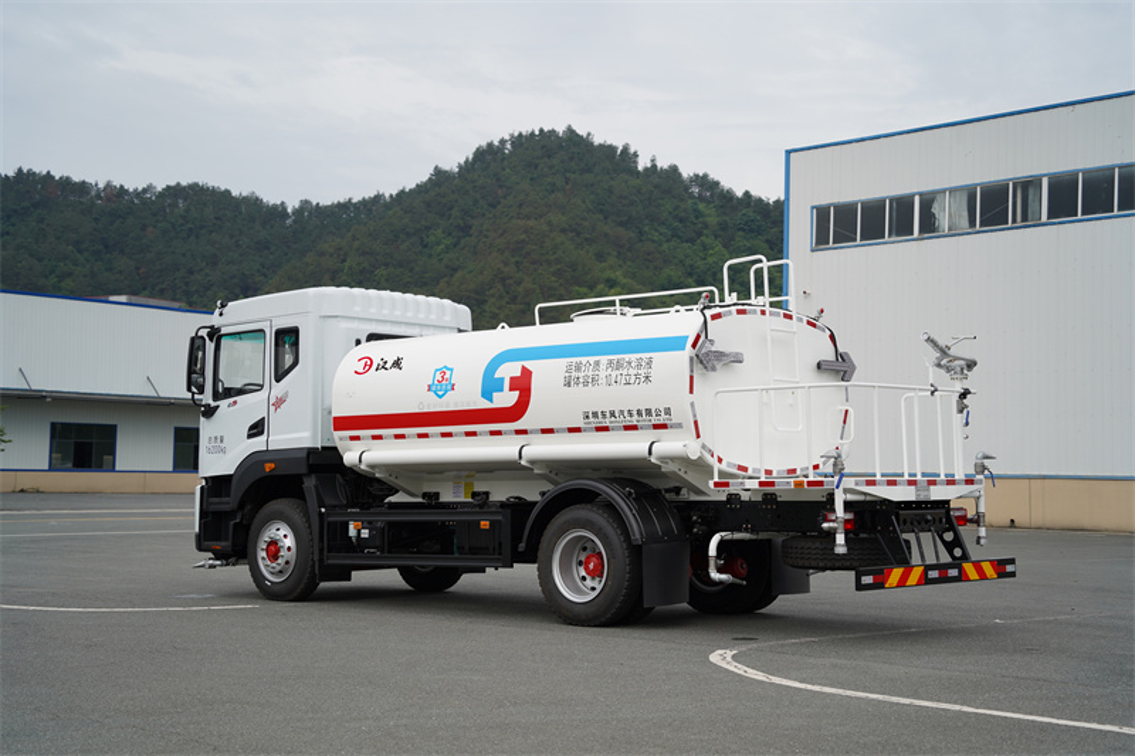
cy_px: 378
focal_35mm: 73
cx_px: 568
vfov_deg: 18.7
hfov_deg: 27.7
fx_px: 2301
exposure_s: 1/800
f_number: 4
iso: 125
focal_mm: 73
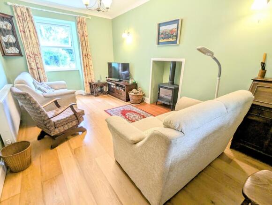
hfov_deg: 94.4
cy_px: 102
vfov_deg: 78.3
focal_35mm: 16
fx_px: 126
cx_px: 136
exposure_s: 1/33.3
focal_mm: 2.35
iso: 168
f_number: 2.2
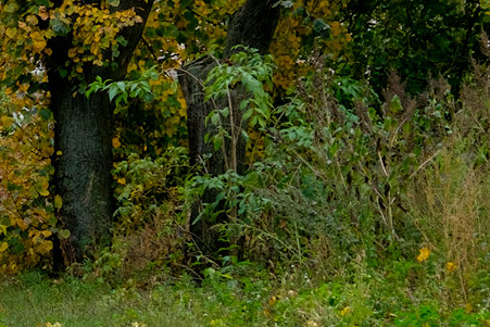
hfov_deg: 8.7
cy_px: -14
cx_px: -179
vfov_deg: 5.9
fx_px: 3159
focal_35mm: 232
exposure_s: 1/400
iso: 500
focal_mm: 55.6
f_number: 5
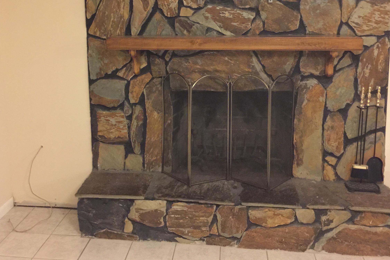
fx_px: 433
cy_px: 75
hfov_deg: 48.3
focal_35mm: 40
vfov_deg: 32.9
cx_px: 168
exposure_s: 1/4
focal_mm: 4.15
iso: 125
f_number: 2.2
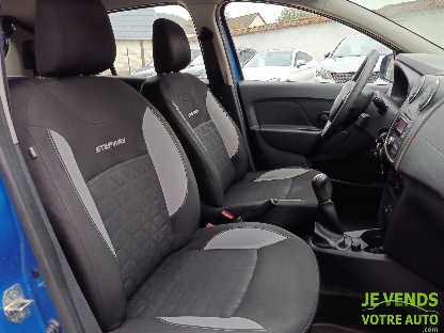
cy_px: 166
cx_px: 222
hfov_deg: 67.3
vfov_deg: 53.1
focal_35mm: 26
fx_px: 333
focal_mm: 5.24
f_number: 1.7
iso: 618
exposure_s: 1/100
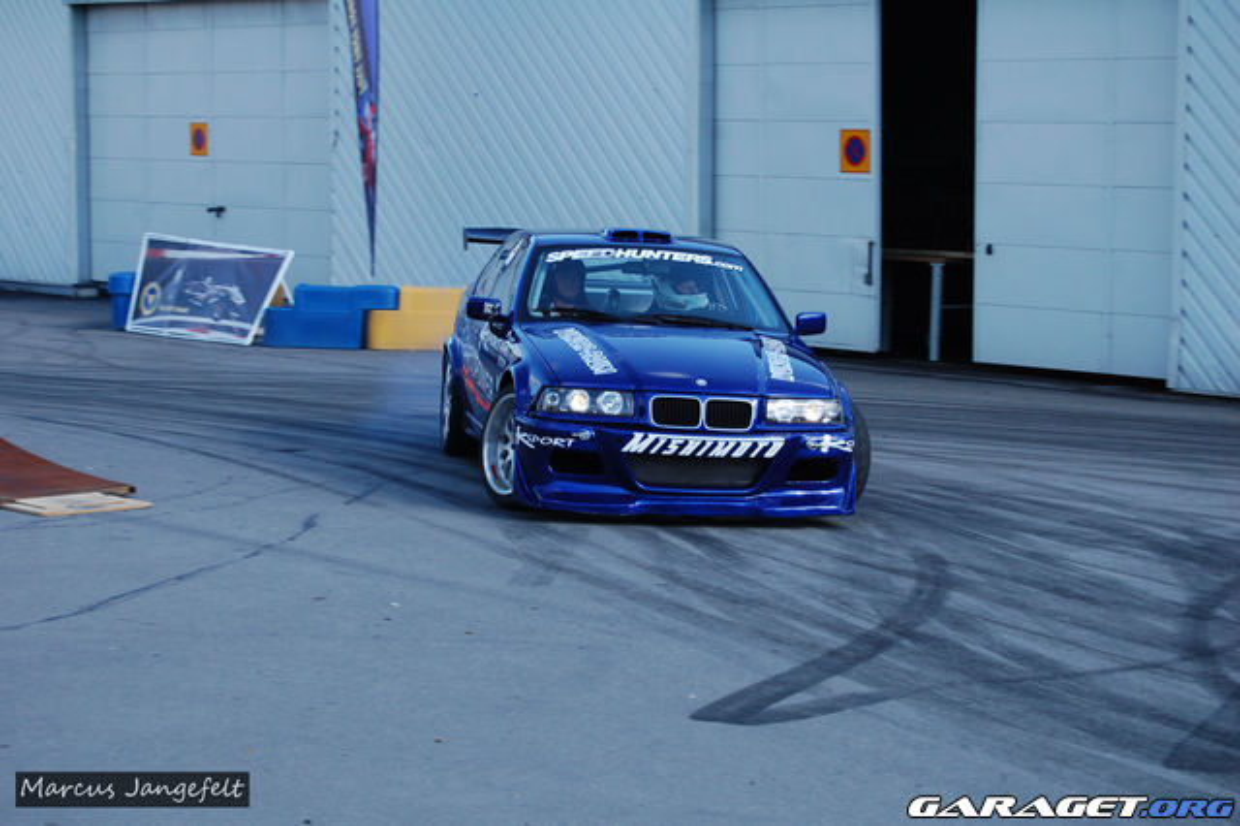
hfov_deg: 24.6
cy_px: 413
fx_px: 2840
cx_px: 620
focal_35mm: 82
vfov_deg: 16.5
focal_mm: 55
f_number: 8
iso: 400
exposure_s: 1/320
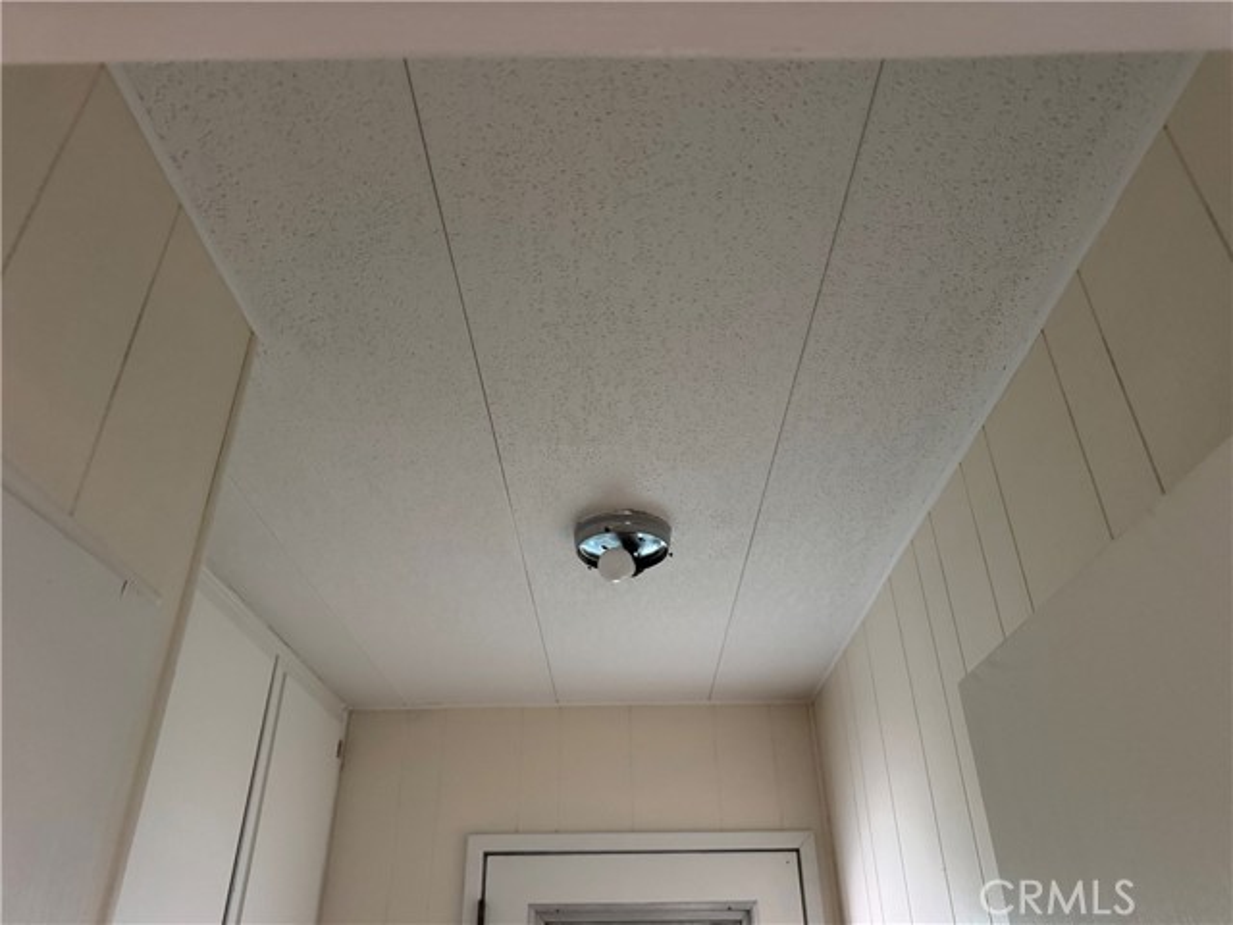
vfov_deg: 56.8
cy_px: 462
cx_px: 616
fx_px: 855
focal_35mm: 24
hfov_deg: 71.6
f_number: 1.78
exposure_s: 1/47
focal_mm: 6.76
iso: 800
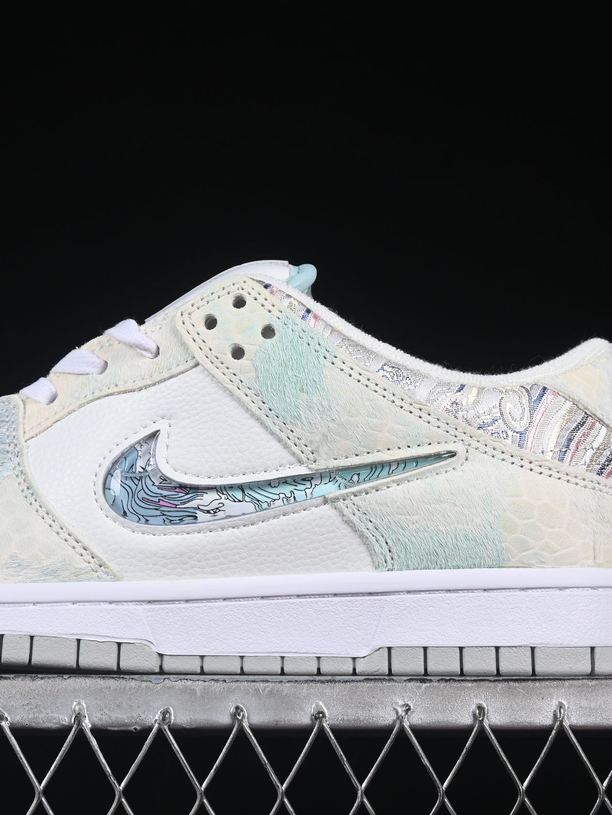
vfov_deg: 15.4
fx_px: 3017
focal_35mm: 128
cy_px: 373
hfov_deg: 11.6
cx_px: 164
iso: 160
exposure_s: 1/80
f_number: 8
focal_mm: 50
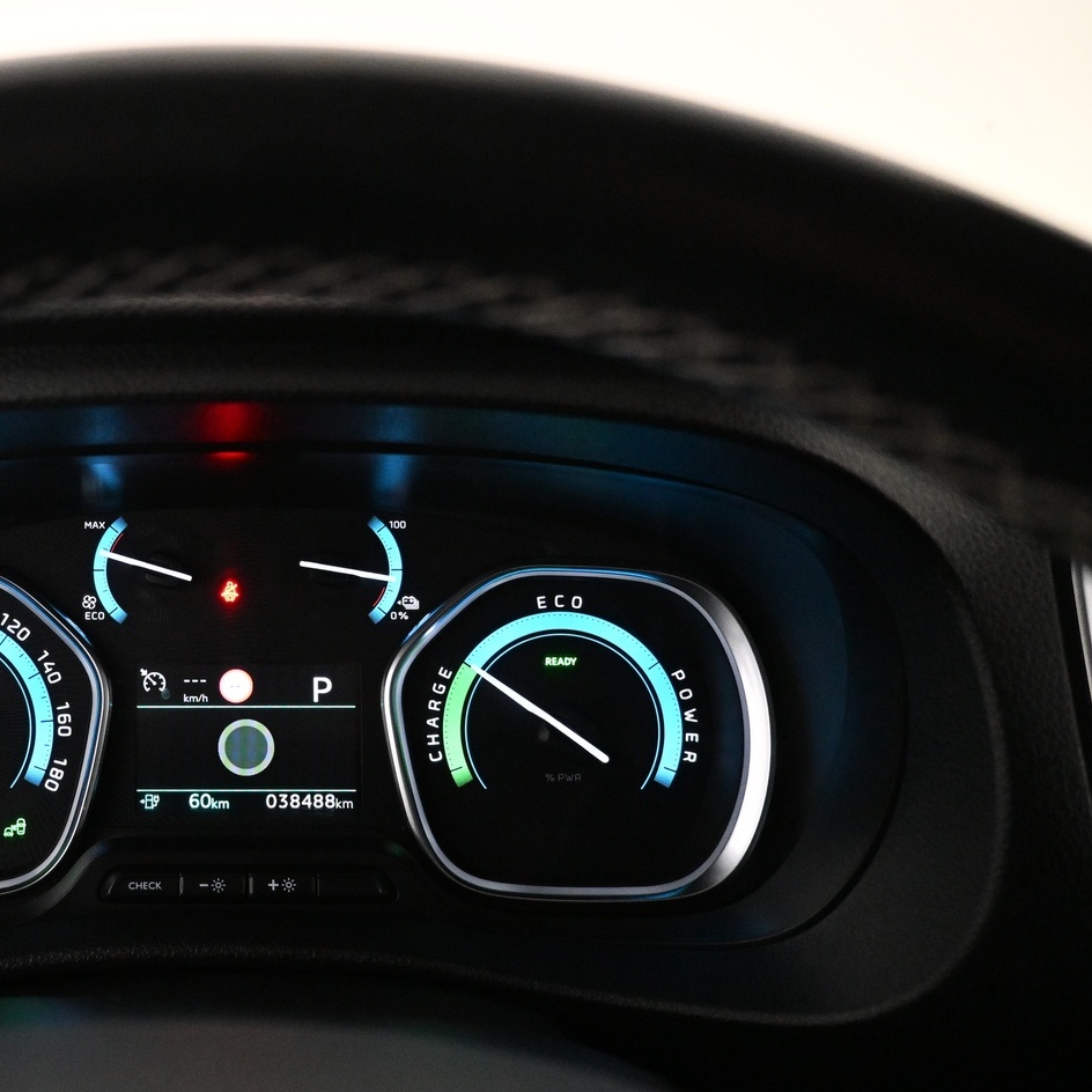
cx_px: 223
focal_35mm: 35
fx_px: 1249
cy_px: 561
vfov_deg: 47.2
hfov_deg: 45.0
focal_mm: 16
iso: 4000
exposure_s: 1/100
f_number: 3.5
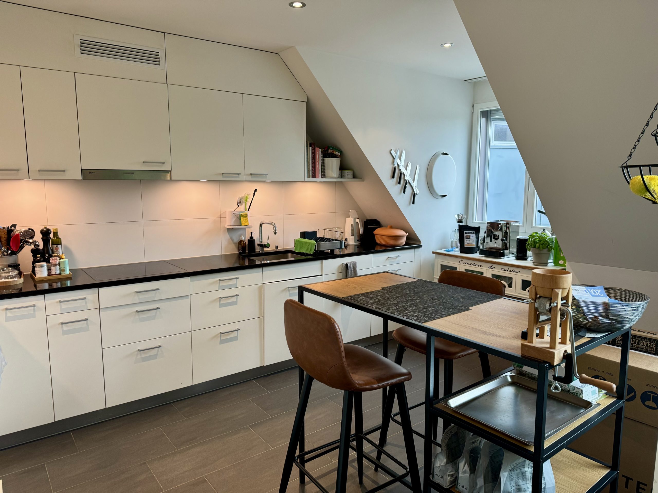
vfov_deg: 56.8
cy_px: 246
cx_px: 329
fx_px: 456
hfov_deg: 71.6
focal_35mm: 24
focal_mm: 6.76
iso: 125
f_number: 1.78
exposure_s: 1/100
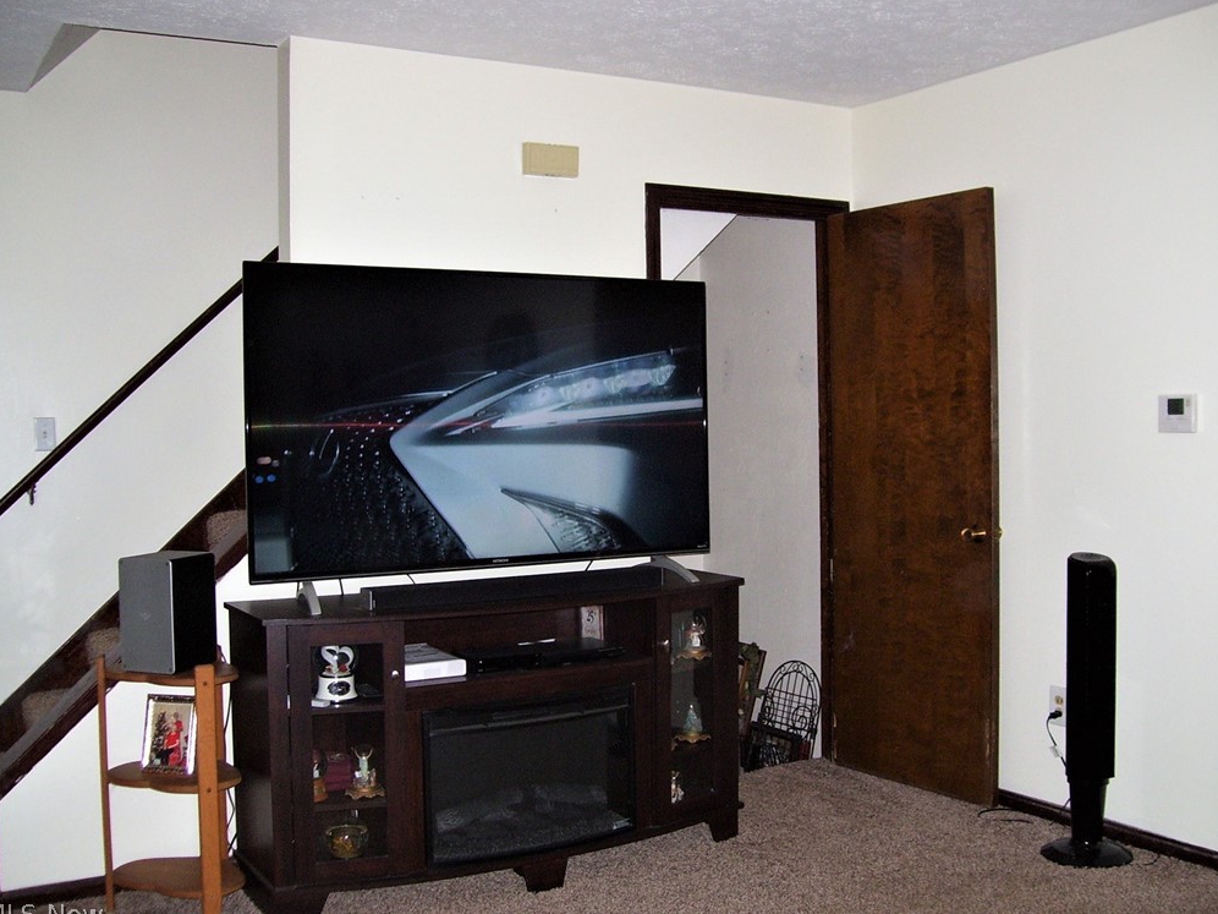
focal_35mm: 37
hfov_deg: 50.1
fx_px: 1302
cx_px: 603
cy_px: 465
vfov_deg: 38.7
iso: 200
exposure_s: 1/60
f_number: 2.7
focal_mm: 6
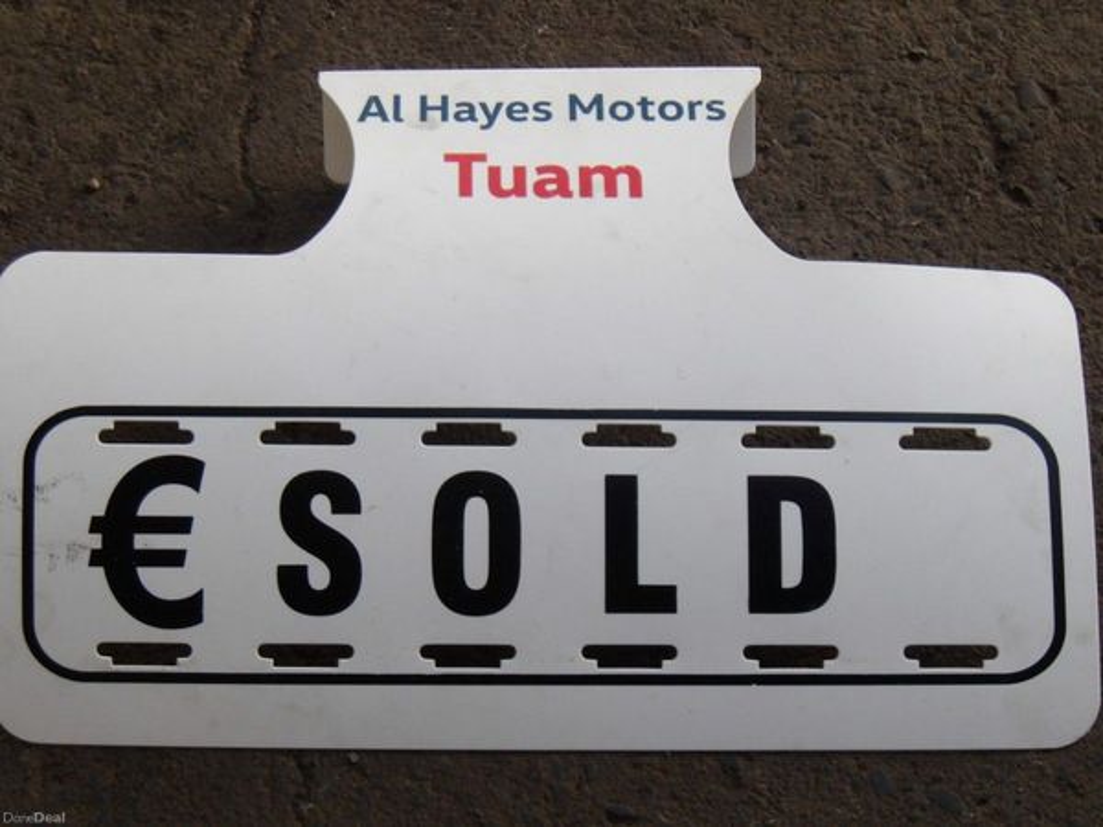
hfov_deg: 22.5
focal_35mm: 87
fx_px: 2772
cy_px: 414
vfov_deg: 17.0
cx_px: 552
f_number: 5.6
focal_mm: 15.6
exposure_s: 1/44
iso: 197
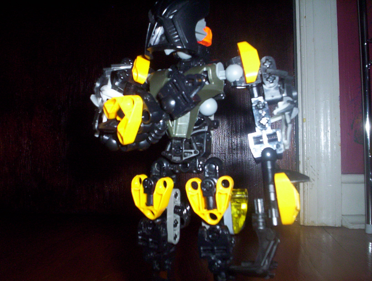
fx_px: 409
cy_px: 140
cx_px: 186
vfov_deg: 37.9
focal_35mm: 38
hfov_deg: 48.9
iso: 140
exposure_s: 1/60
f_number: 4.5
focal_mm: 4.99
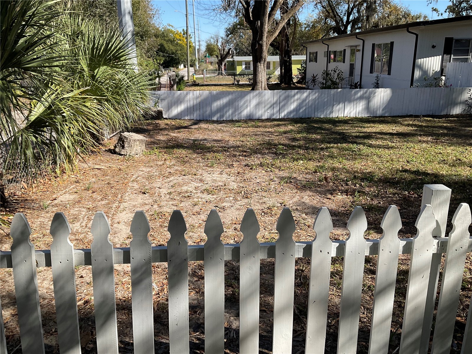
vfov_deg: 48.2
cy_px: 177
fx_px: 395
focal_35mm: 29
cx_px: 236
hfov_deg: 61.7
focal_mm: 3
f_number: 1.8
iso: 16
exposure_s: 1/1168
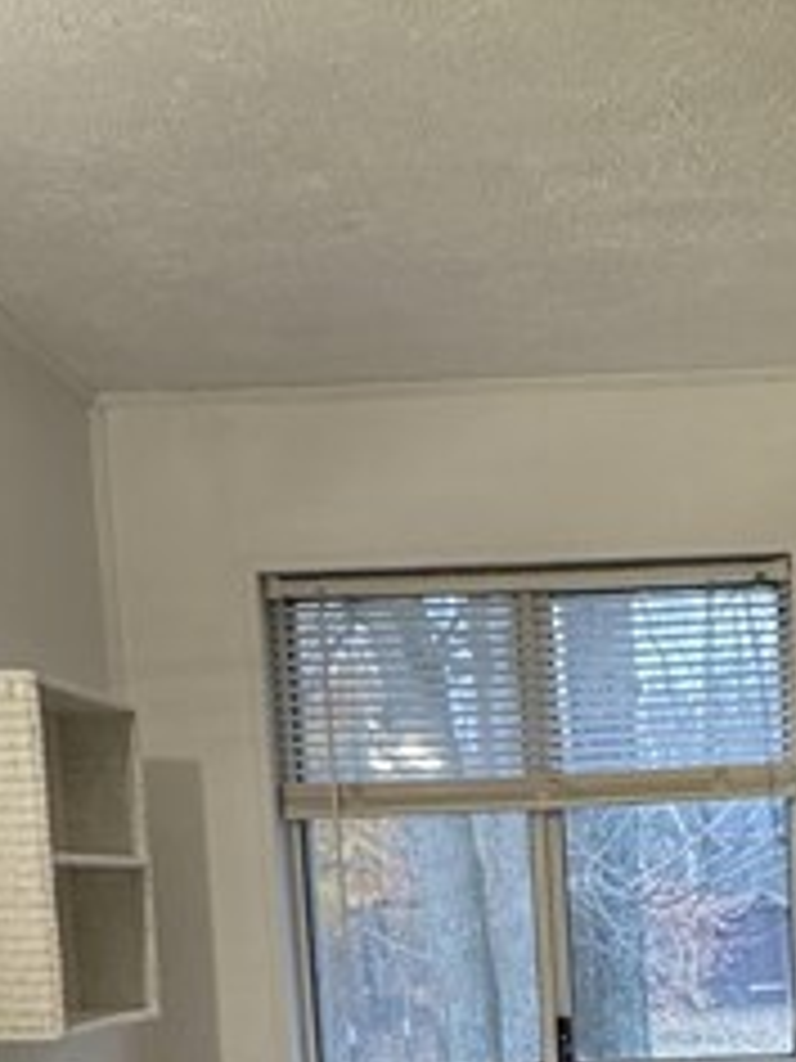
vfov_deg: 30.5
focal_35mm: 57
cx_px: 729
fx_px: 1748
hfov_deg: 24.8
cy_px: 1143
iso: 320
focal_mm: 2.22
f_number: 2.2
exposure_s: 1/120
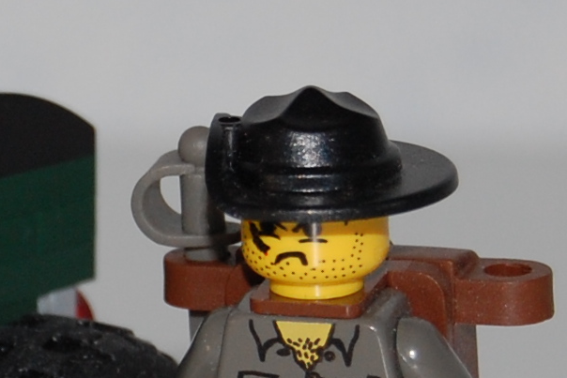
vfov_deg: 3.4
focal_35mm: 410
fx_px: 6466
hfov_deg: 5.0
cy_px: 247
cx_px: -116
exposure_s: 1/60
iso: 400
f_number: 5.6
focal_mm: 55
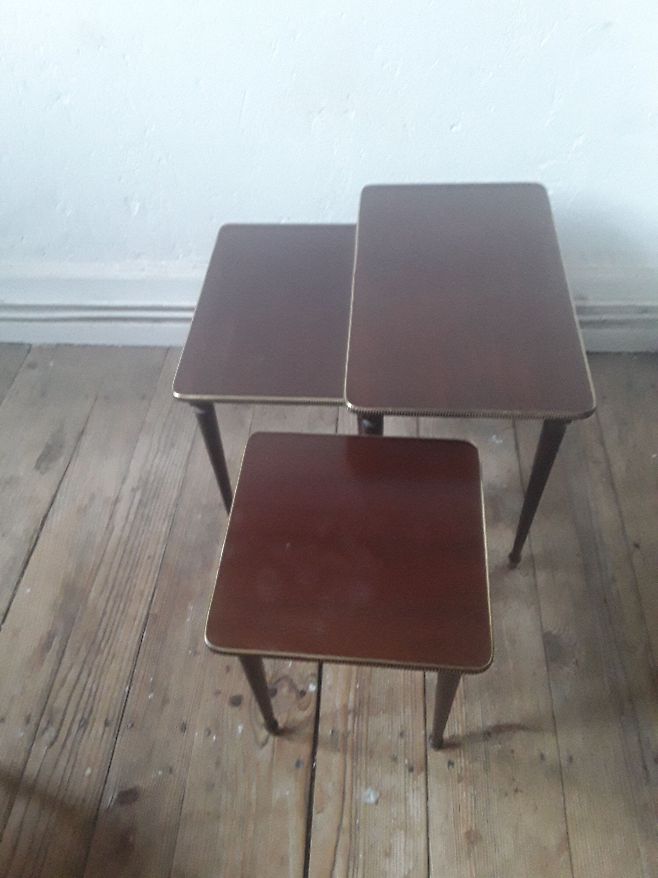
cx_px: 329
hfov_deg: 51.4
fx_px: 684
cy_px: 439
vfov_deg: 65.3
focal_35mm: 27
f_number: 1.9
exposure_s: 1/17
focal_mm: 2.91
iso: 250
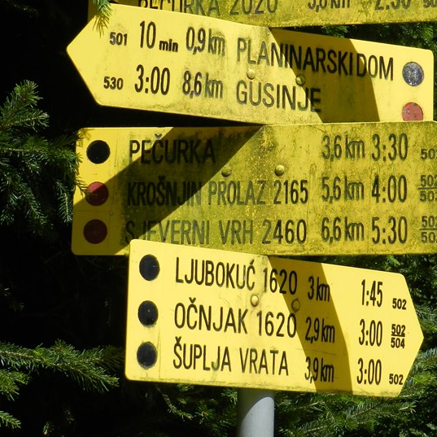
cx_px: 288
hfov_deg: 13.6
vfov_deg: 13.6
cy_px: 168
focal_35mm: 128
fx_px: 1828
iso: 160
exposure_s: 1/1000
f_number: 4.8
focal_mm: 13.5
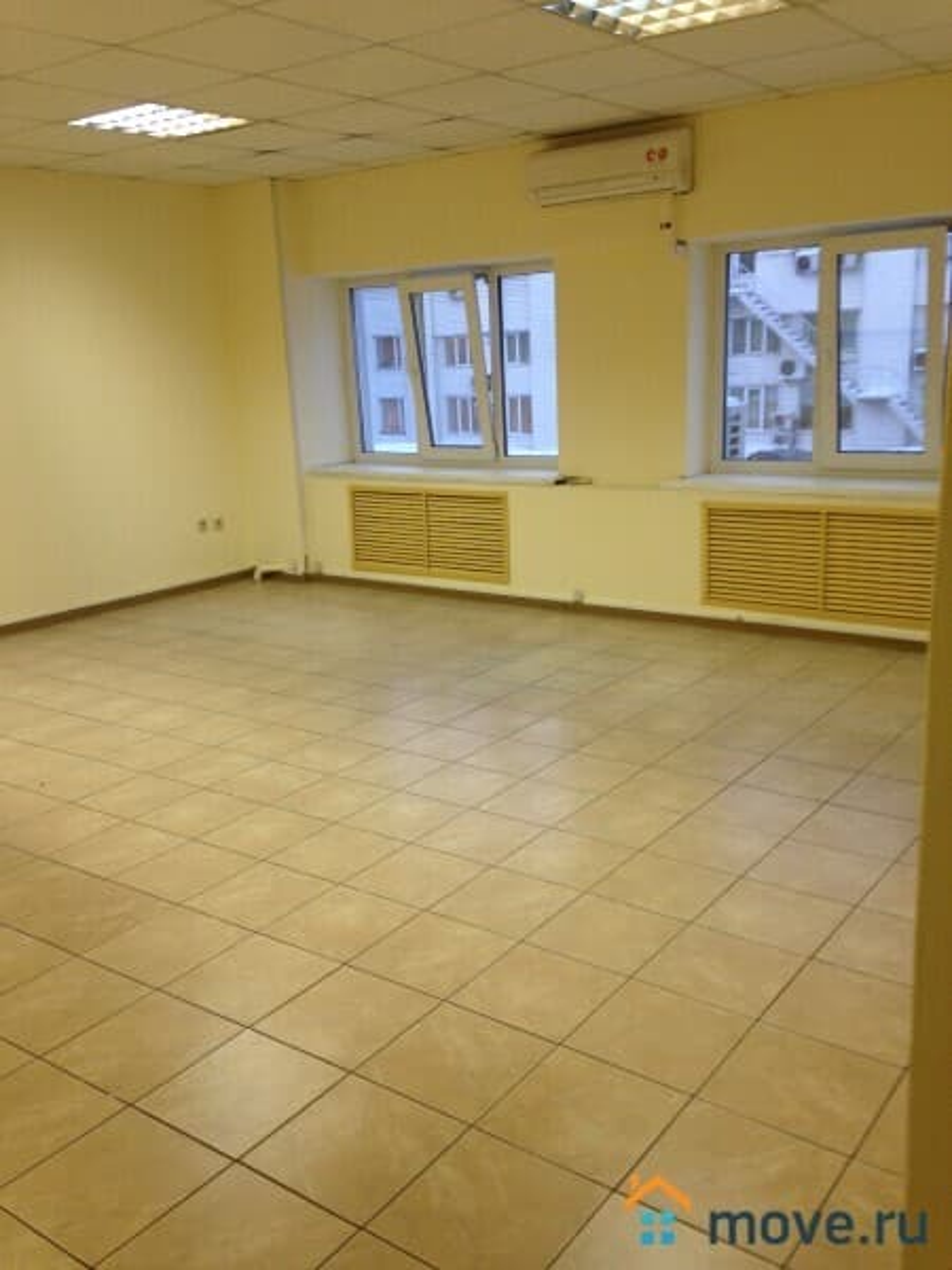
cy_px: 635
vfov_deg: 55.4
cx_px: 476
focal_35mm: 33
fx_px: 1210
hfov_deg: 42.9
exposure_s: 1/25
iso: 50
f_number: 2.4
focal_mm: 4.12
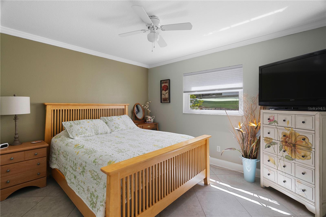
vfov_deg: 73.7
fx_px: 145
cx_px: 163
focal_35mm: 16
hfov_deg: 96.7
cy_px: 108
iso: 640
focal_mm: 16
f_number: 9
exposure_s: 1
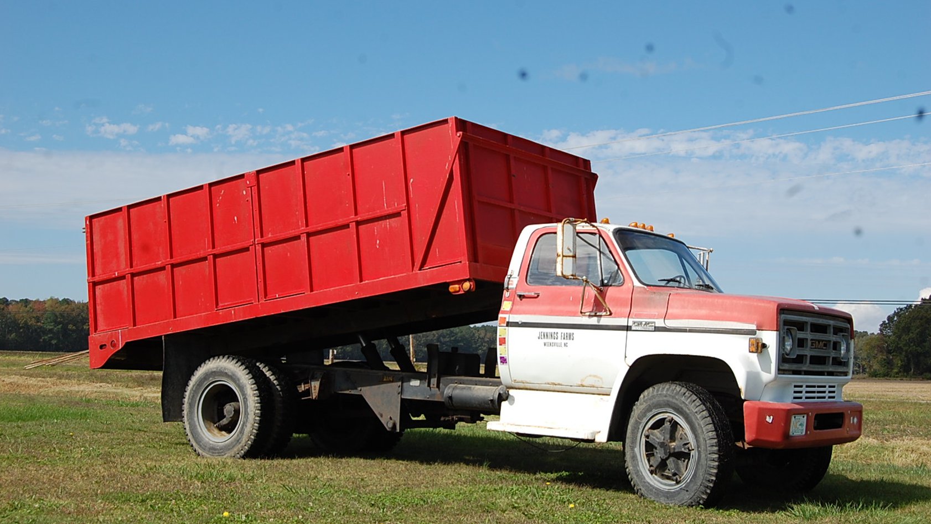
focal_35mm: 51
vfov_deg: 23.5
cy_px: 261
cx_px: 464
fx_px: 1259
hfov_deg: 40.6
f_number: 9
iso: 200
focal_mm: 32
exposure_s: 1/320
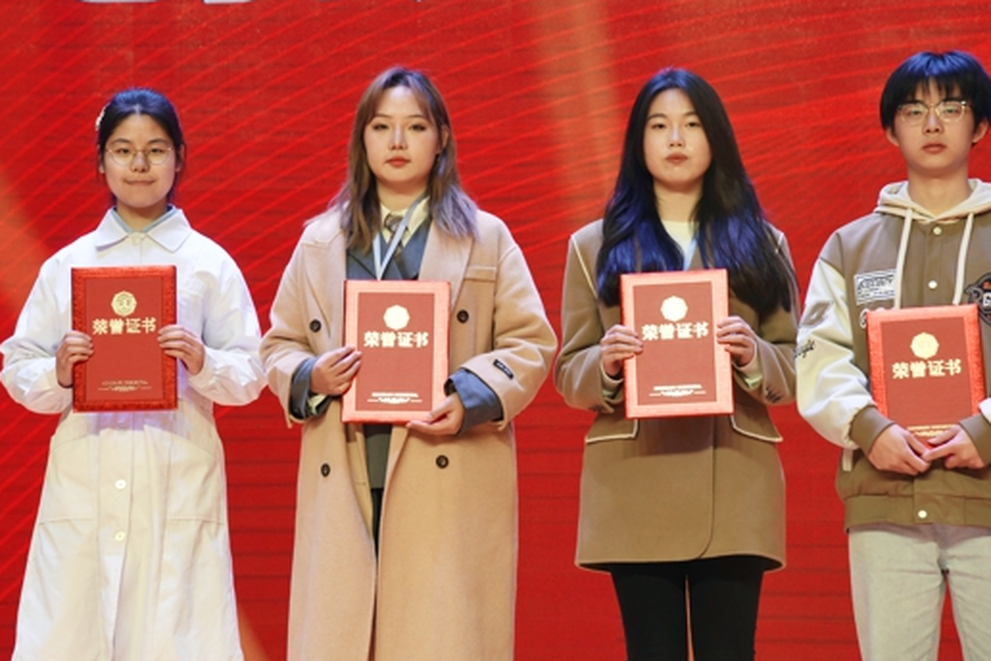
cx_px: 394
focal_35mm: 158
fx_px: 4349
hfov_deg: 13.0
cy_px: 249
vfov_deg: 8.7
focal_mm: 120
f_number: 5.6
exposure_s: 1/125
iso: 800
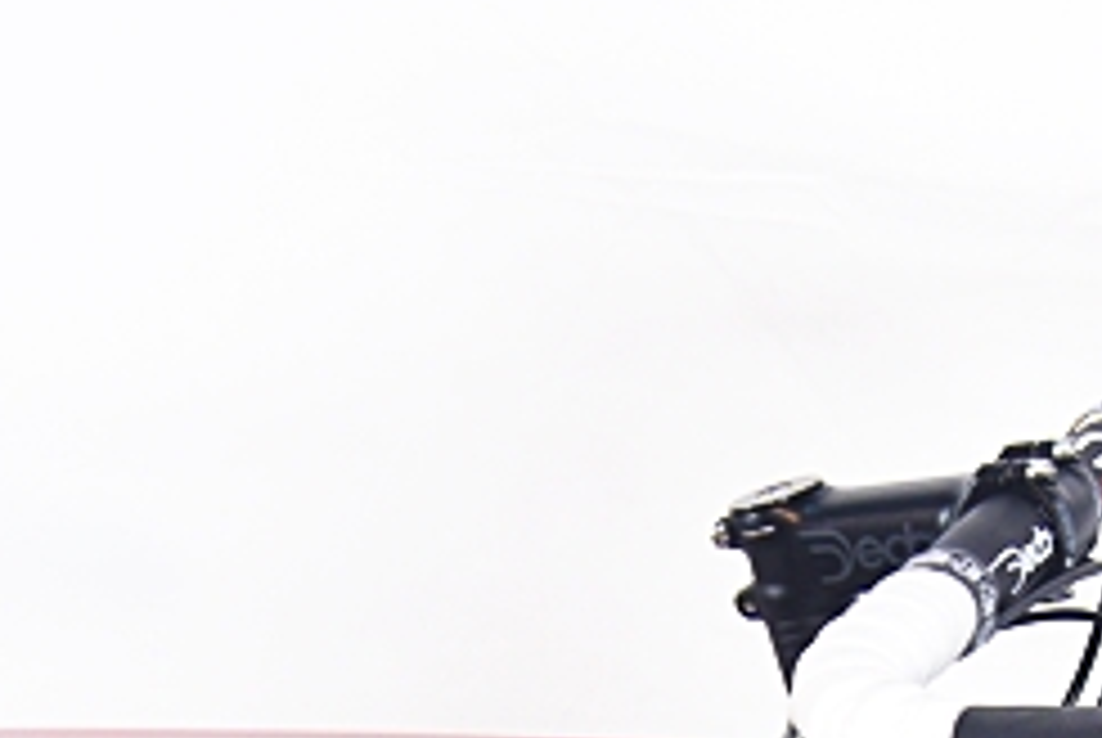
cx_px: 661
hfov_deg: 16.9
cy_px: 1296
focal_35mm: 121
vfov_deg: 10.7
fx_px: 3708
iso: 250
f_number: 4
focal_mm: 22
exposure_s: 1/50
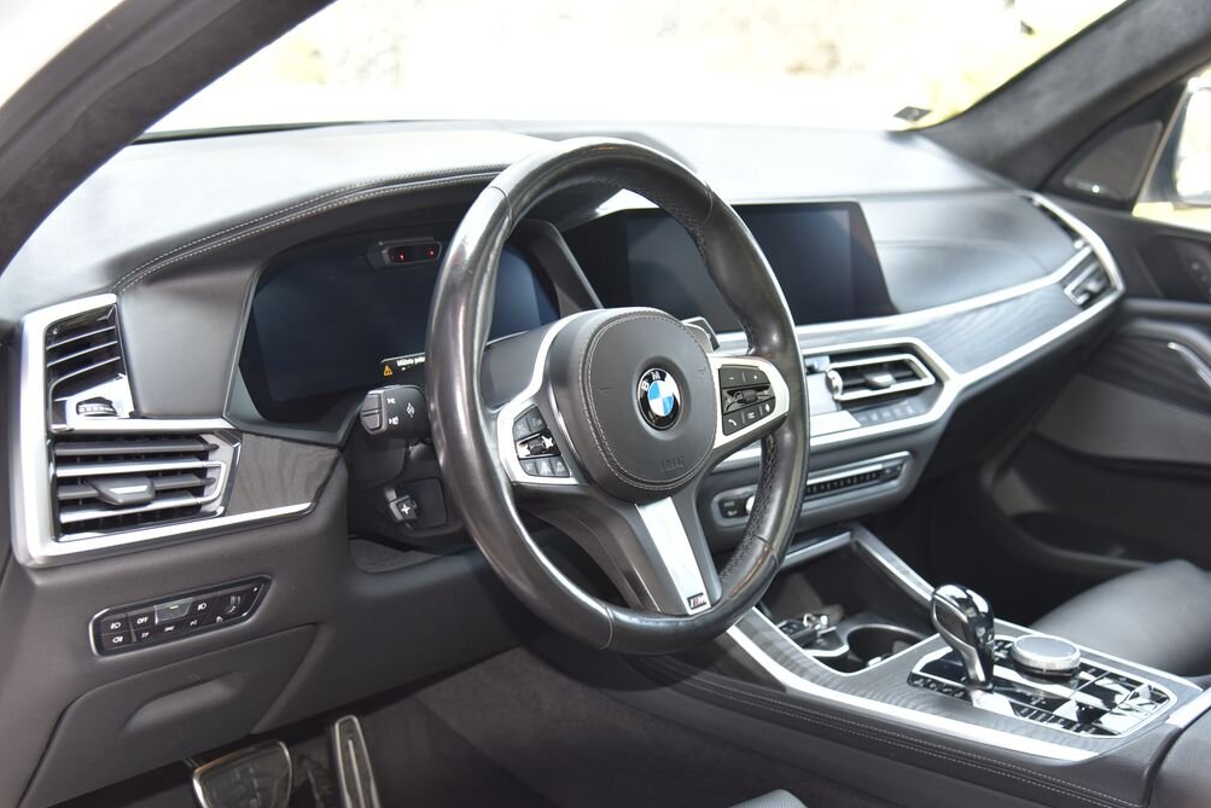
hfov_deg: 41.9
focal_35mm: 47
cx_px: 607
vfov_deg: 28.7
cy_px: 408
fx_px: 1581
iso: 500
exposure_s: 1/100
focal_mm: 46
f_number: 4.5
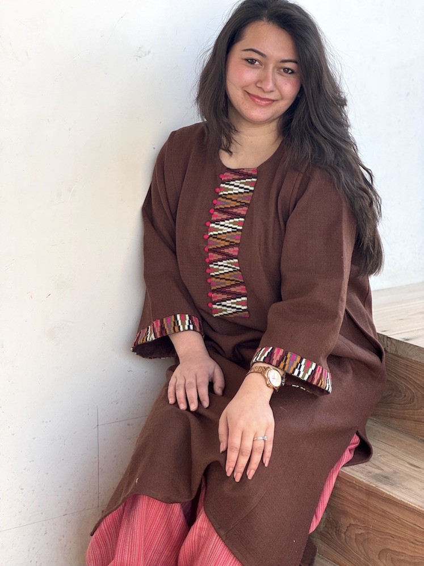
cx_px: 212
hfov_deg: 19.1
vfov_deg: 25.3
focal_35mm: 77
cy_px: 283
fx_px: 1258
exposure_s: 1/99
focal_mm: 9
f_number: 2.8
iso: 80
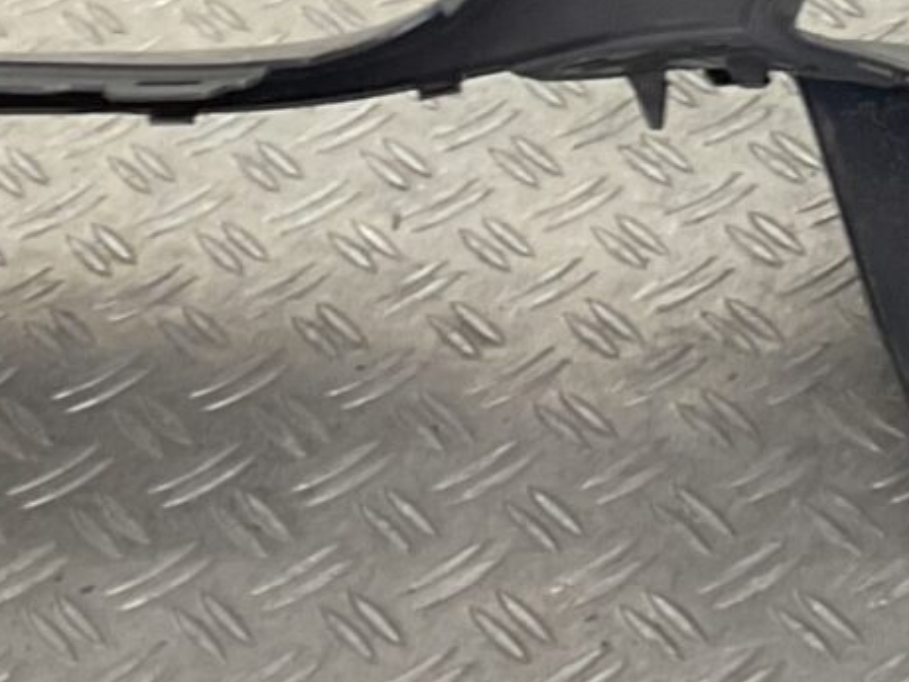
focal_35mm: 161
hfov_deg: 12.1
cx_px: 984
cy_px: -455
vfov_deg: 8.9
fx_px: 4229
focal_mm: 3
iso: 32
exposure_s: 1/120
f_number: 1.8
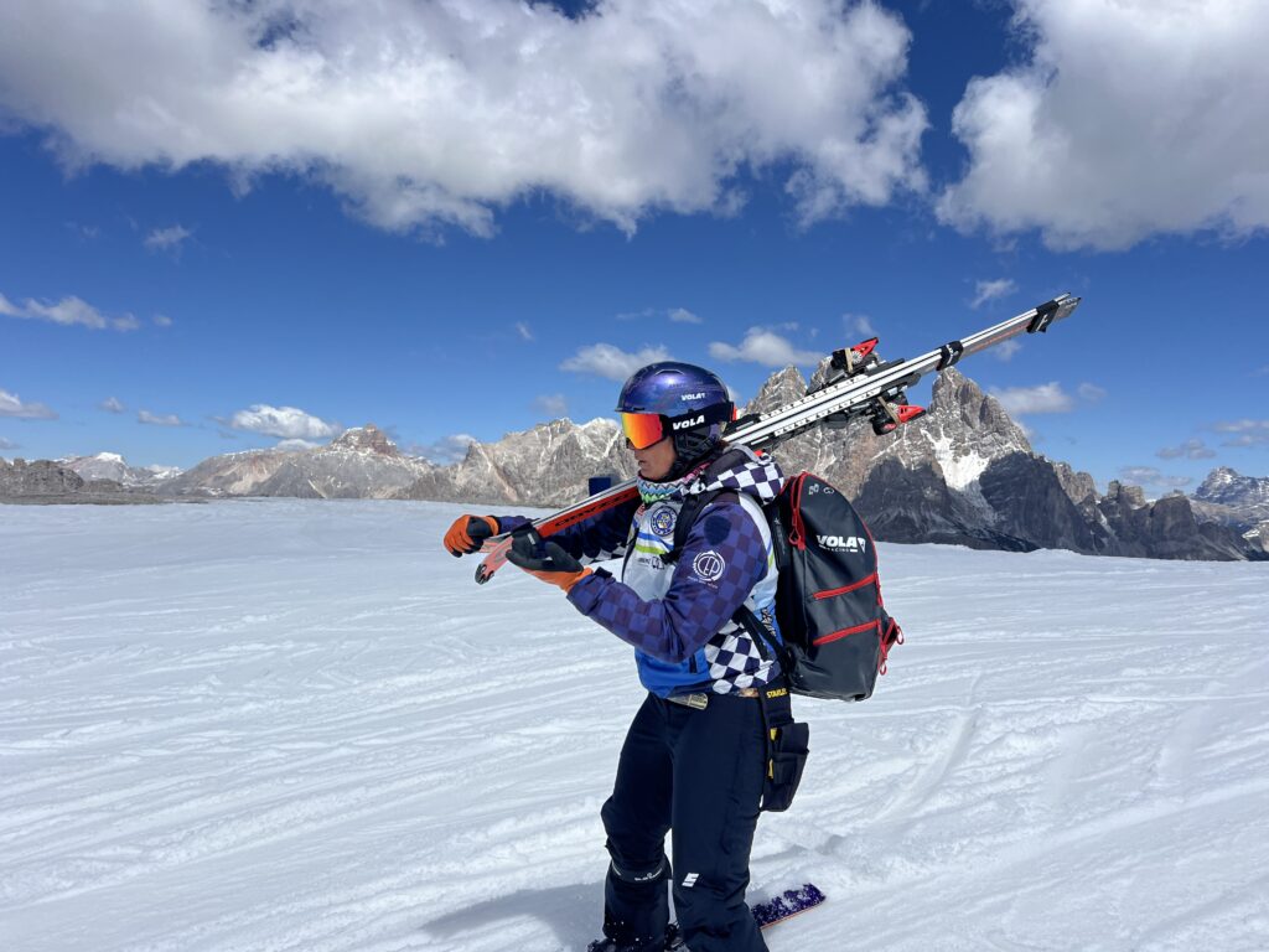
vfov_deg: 53.1
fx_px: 953
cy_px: 476
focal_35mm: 26
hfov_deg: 67.3
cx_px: 634
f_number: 1.5
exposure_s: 1/11364
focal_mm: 5.7
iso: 50
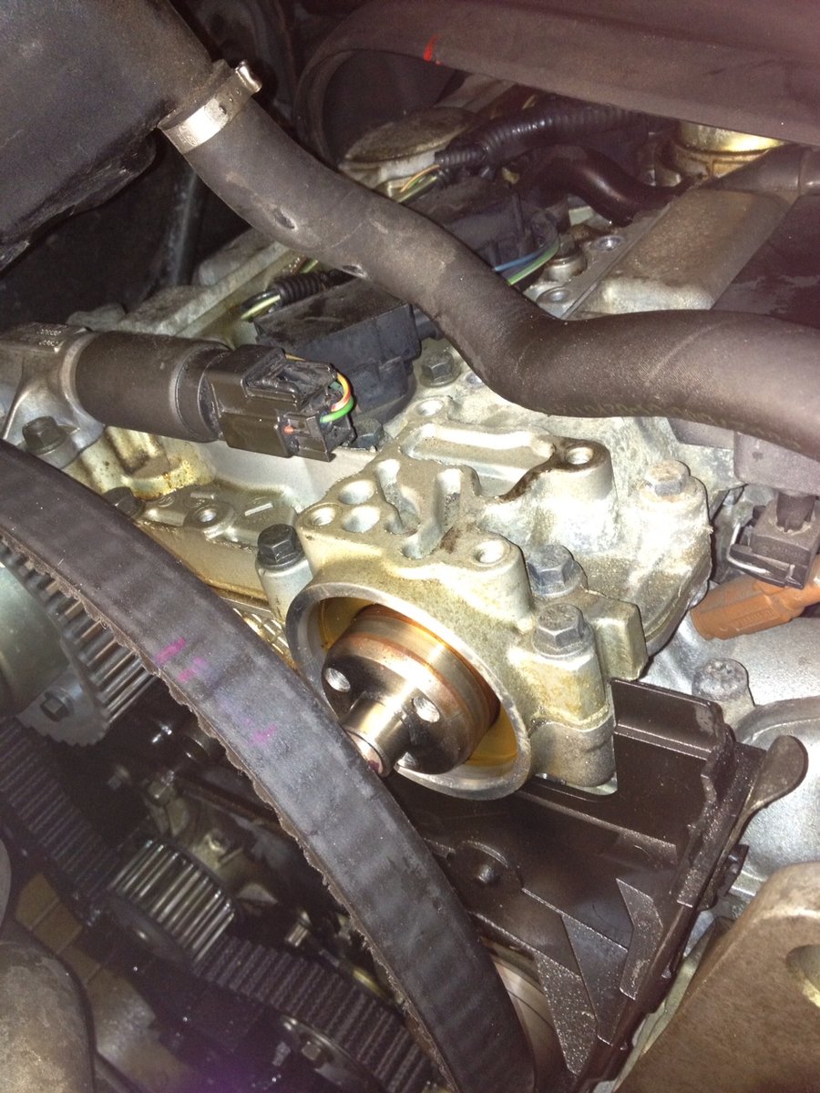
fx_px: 1105
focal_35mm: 35
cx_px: 410
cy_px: 546
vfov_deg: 52.6
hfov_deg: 40.7
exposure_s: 1/20
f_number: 2.4
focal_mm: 4.28
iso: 160
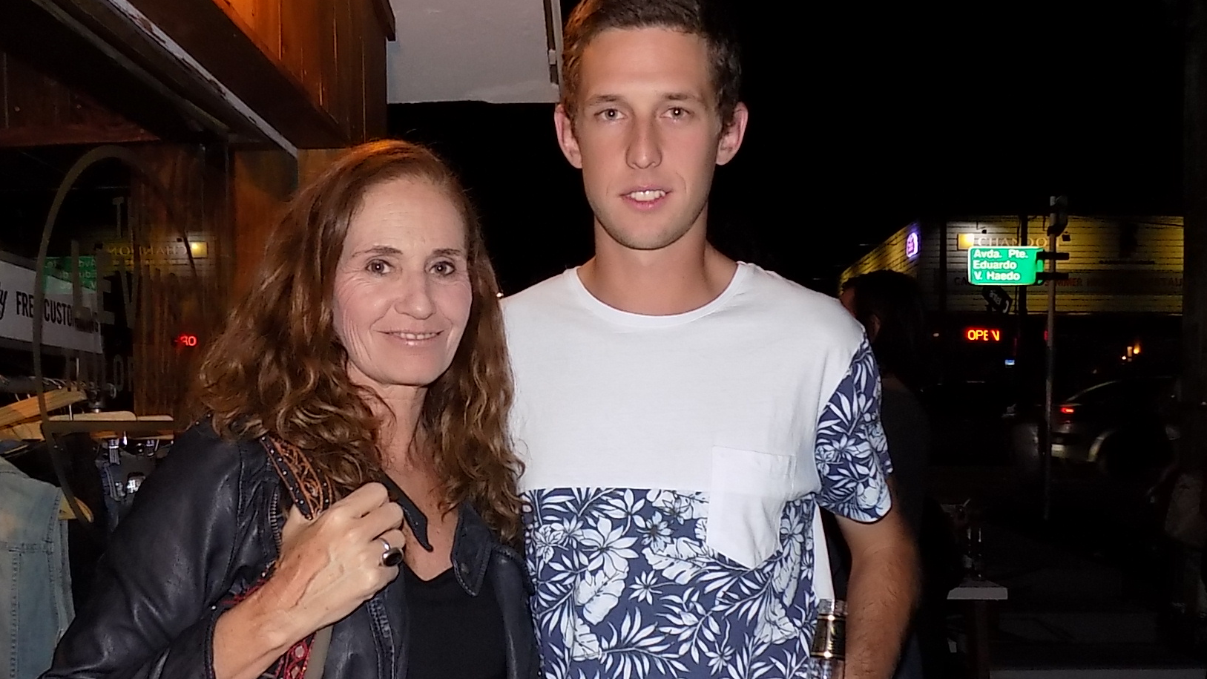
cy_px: 469
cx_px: 581
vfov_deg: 33.3
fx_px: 1120
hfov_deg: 56.6
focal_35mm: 35
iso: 200
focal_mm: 4
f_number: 3.1
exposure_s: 1/30
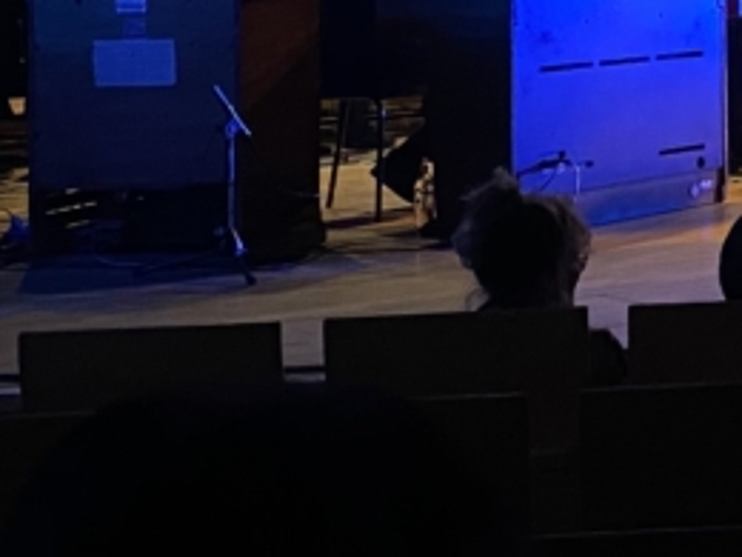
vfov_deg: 11.9
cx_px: 1142
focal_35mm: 120
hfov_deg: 15.1
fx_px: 2572
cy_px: -226
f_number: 1.8
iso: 320
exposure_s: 1/50
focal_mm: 4.25
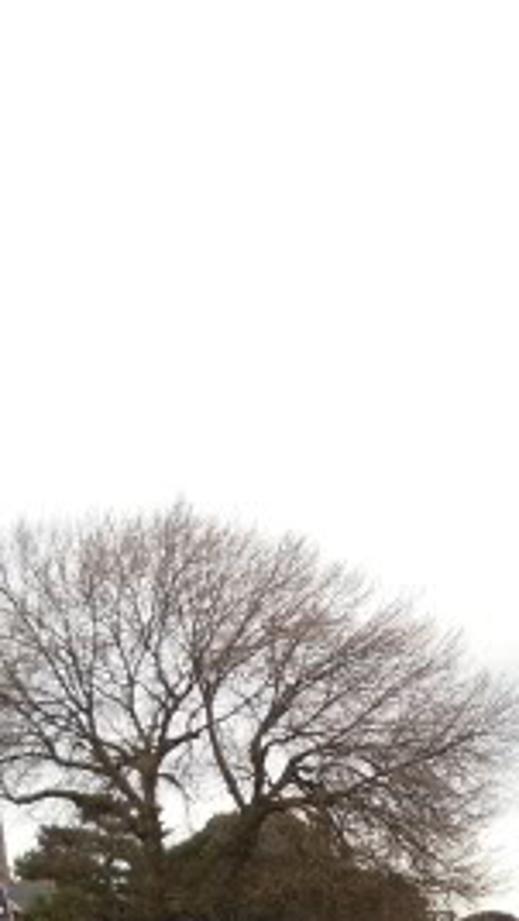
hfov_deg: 10.5
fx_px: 2786
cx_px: 546
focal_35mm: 114
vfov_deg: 18.4
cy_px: 845
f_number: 3
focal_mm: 6.3
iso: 80
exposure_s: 1/133
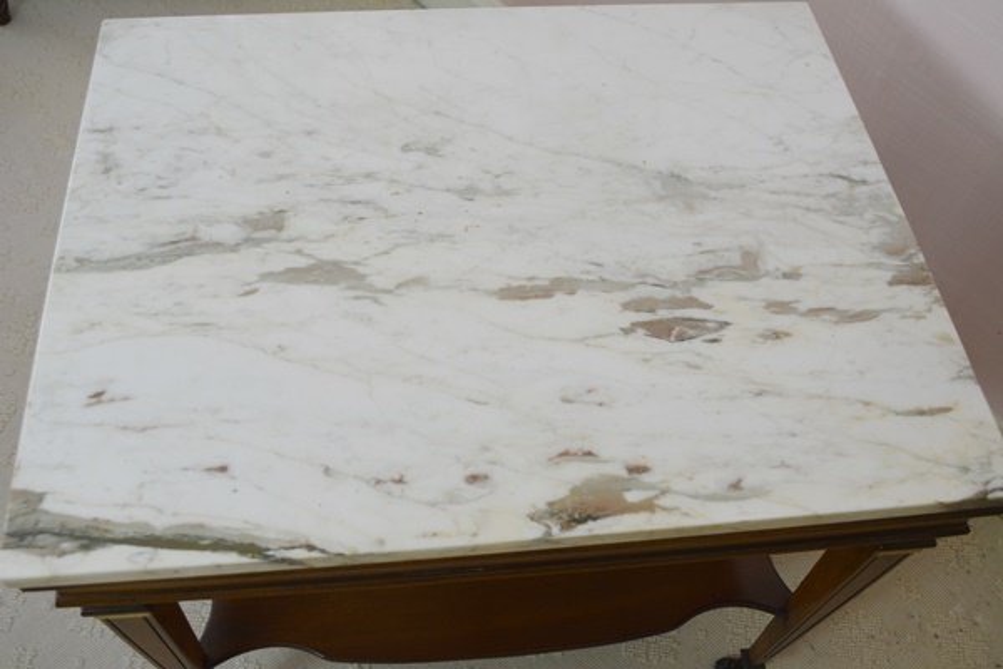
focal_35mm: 33
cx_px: 502
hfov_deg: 57.2
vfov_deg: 40.0
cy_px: 334
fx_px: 919
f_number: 5.6
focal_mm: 22
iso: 400
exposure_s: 1/100
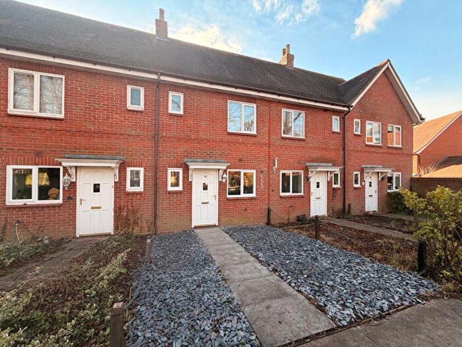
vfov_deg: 85.7
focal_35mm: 14
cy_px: 174
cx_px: 231
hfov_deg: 102.1
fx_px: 187
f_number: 2.2
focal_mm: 2.22
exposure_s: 1/223
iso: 50
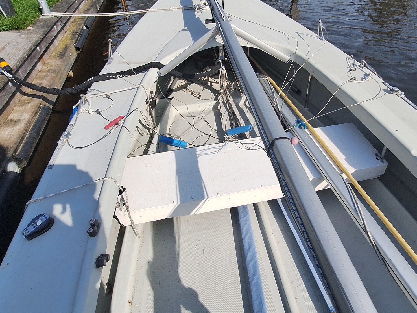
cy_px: 144
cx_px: 244
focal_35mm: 22
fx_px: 265
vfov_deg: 61.0
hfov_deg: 75.8
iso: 40
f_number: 2.2
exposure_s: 1/1647
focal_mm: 1.74
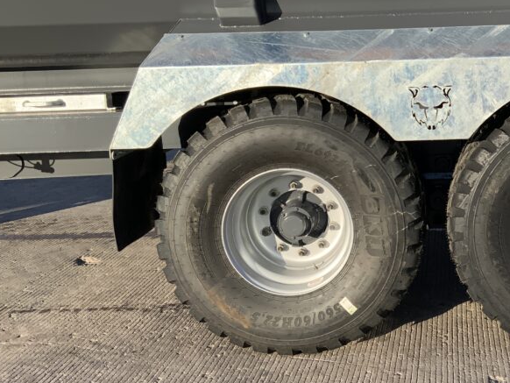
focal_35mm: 51
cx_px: 442
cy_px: 123
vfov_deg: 28.4
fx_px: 752
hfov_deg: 35.6
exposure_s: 1/997
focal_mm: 3
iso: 16
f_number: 1.8
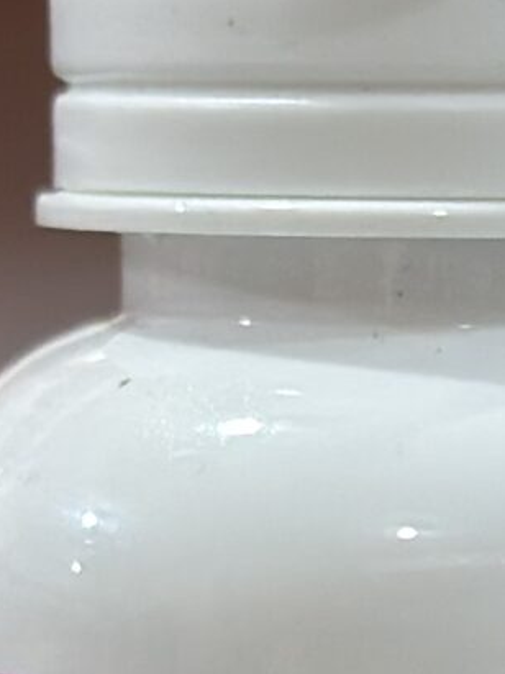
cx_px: 803
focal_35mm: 299
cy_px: 1094
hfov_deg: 4.9
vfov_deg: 6.5
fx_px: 5819
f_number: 1.78
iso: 160
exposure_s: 1/50
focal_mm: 6.86
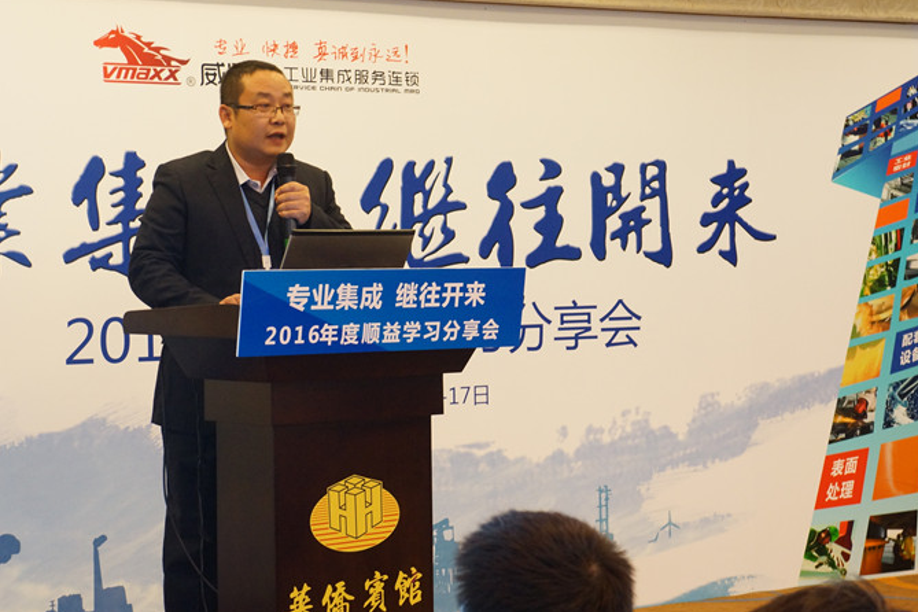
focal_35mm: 98
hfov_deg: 20.8
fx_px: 2499
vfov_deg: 14.0
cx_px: 505
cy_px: 305
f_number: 8
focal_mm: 55
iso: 1600
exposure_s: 1/13
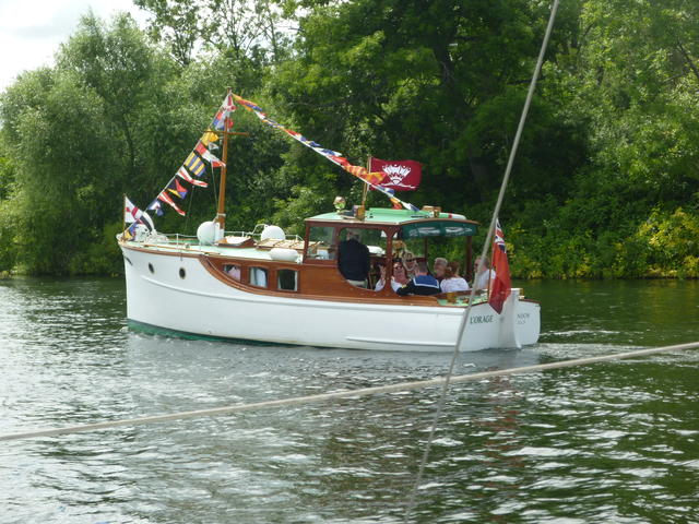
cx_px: 350
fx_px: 1555
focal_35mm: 77
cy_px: 262
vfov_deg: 19.1
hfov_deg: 25.3
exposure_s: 1/200
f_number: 5.6
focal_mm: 13.6
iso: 80
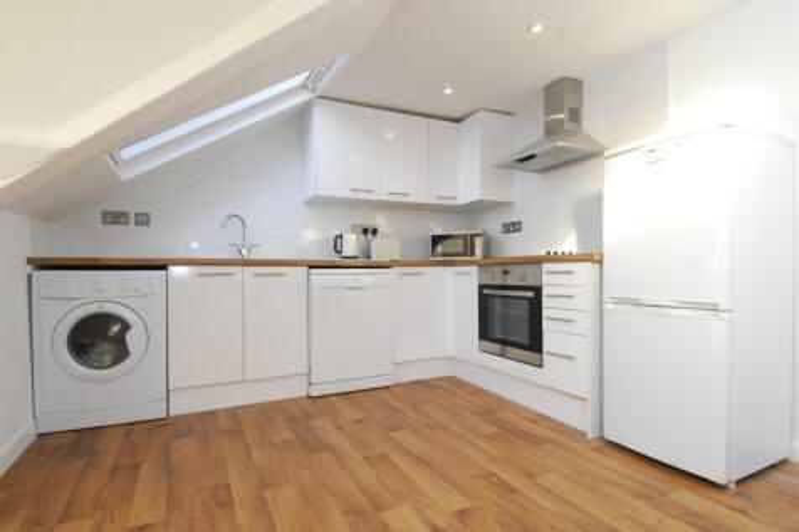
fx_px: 399
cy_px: 266
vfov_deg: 67.3
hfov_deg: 90.0
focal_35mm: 18
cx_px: 400
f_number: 6.3
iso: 640
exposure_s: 1/100
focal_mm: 12
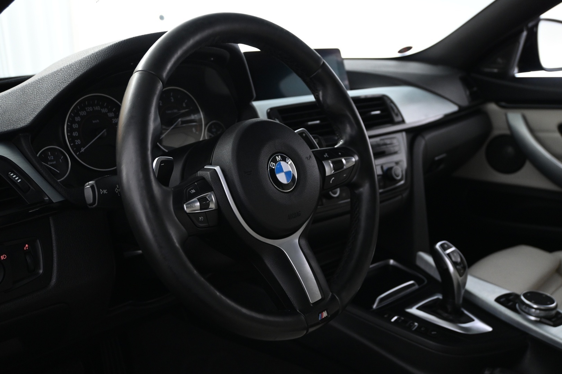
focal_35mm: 37
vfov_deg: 36.2
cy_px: 187
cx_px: 281
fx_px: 574
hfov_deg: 52.2
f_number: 4.2
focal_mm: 24.5
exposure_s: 1/13
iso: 1600
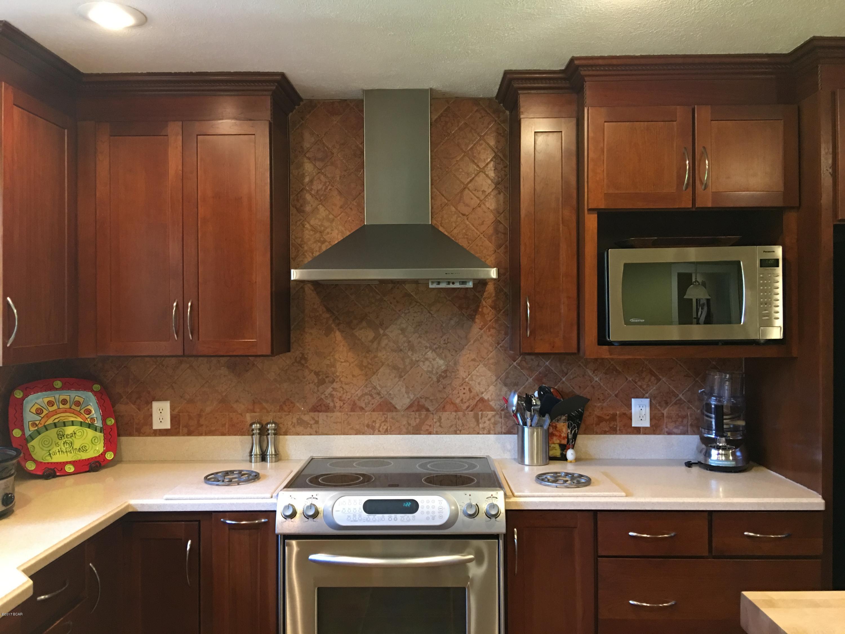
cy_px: 317
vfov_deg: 48.2
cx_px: 422
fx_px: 708
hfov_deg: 61.7
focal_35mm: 29
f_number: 2.2
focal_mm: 4.15
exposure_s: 1/15
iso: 80
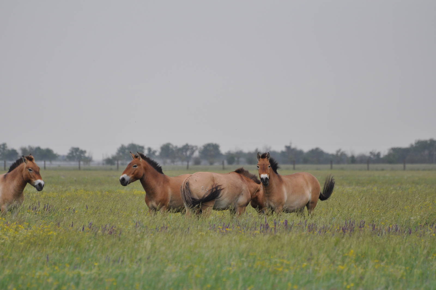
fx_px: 5444
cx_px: 218
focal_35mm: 450
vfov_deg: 3.0
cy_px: 145
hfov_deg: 4.6
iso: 400
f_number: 5.6
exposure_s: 1/1250
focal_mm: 300
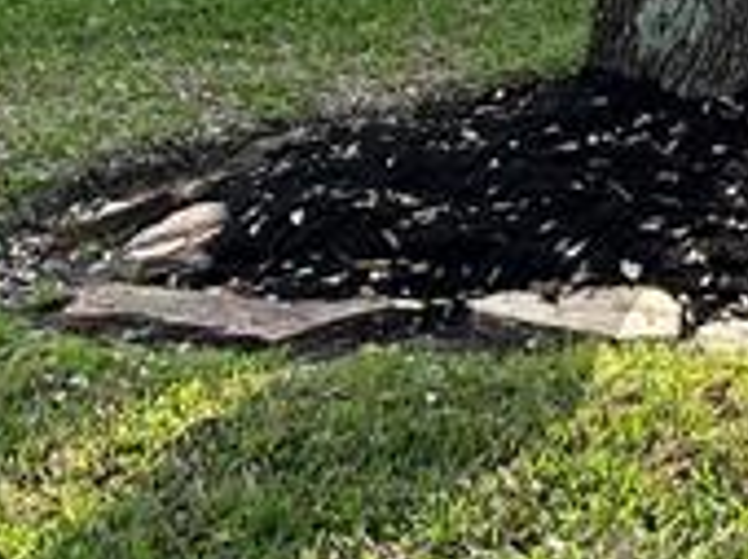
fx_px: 3388
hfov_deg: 11.3
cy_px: -374
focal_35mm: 157
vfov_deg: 9.1
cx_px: 1558
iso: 50
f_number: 1.5
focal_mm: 5.7
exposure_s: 1/1808
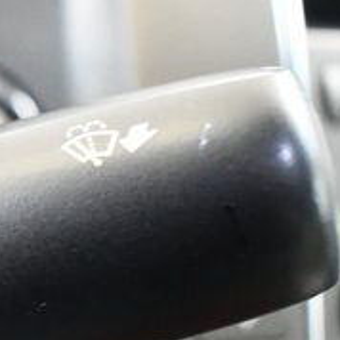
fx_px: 1222
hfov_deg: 14.3
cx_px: -229
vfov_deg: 15.6
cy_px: 312
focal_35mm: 110
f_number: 3.5
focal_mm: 18
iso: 6400
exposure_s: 1/60
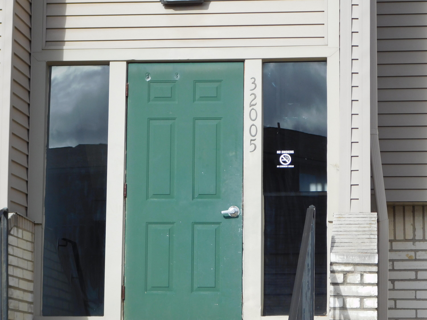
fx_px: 1419
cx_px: 214
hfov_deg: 17.1
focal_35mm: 115
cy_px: 160
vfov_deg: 12.9
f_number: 4.8
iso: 125
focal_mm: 20.3
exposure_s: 1/500
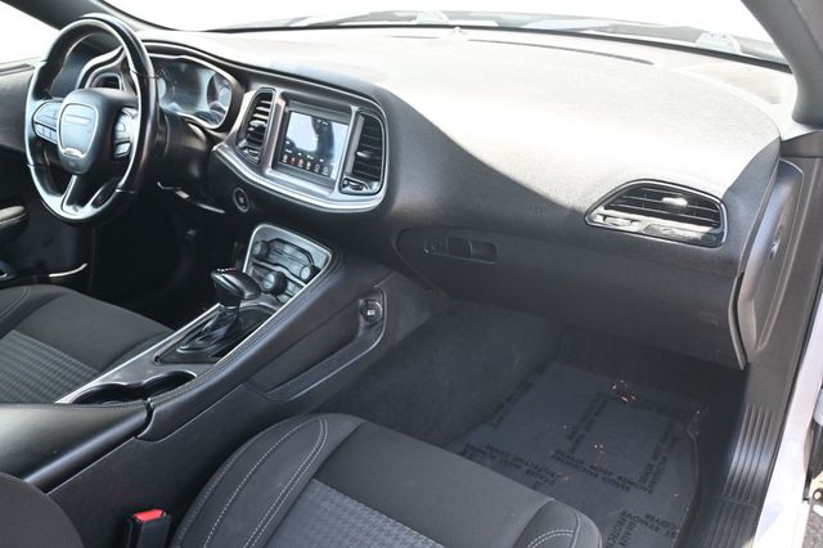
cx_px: 412
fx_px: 685
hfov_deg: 62.0
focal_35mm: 30
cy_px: 274
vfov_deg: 43.6
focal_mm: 20
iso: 640
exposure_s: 1/125
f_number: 3.8
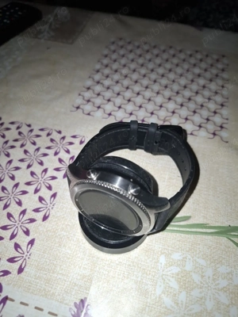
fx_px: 211
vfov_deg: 73.9
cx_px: 119
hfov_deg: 58.9
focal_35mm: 23
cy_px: 158
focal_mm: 5.54
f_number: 1.8
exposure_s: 1/100
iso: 64
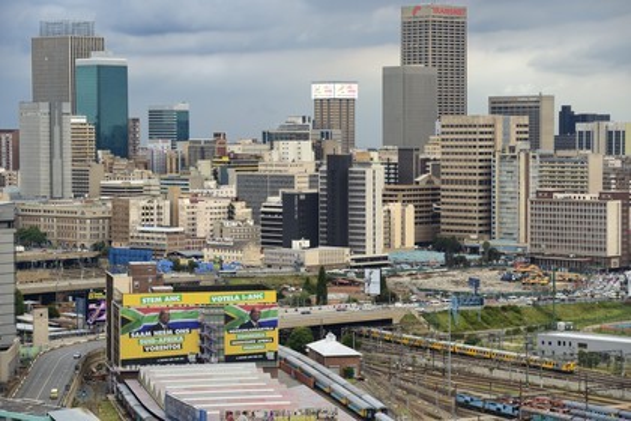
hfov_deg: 19.5
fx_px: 1840
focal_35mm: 105
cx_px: 316
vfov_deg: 13.0
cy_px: 210
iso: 200
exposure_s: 1/320
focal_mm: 105
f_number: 6.3
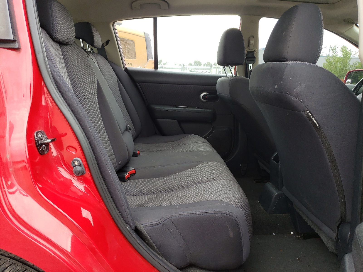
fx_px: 273
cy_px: 136
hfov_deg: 67.3
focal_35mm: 26
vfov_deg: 53.1
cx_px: 182
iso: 50
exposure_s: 1/156
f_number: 1.5
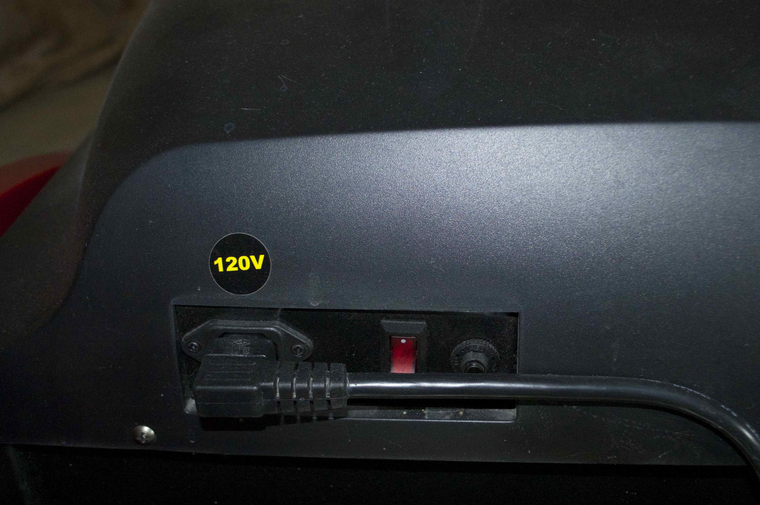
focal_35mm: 47
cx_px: 462
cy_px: 288
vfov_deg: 28.6
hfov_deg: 41.7
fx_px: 991
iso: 2800
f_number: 4
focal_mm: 24
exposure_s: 1/60
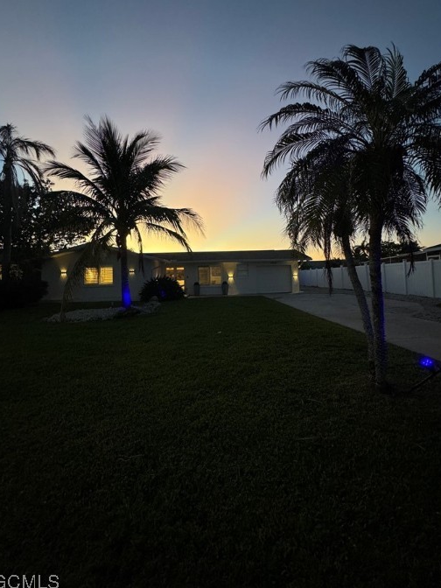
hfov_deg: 78.1
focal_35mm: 16
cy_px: 266
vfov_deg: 94.2
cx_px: 228
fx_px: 272
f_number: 2.2
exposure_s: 1/71
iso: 320
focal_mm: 2.22
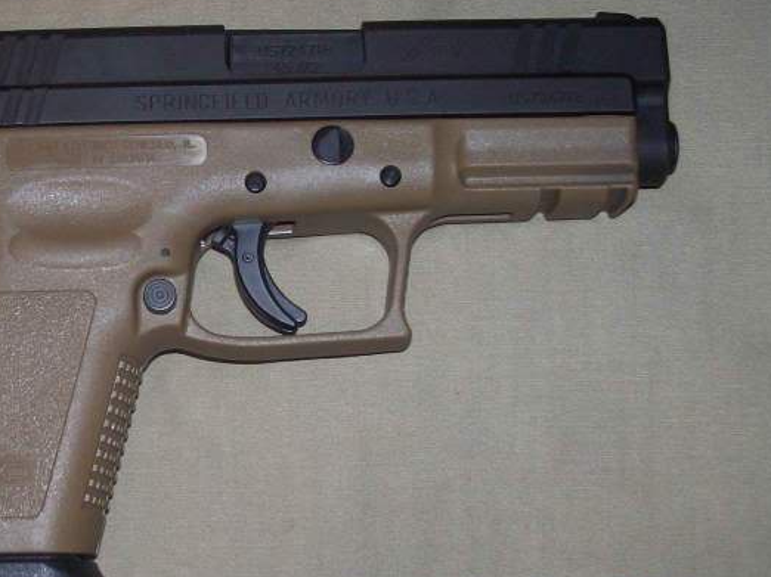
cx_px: 199
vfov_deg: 21.3
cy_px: 279
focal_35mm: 69
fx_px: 1536
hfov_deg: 27.8
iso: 80
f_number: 3
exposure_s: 1/73.1
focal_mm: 7.6
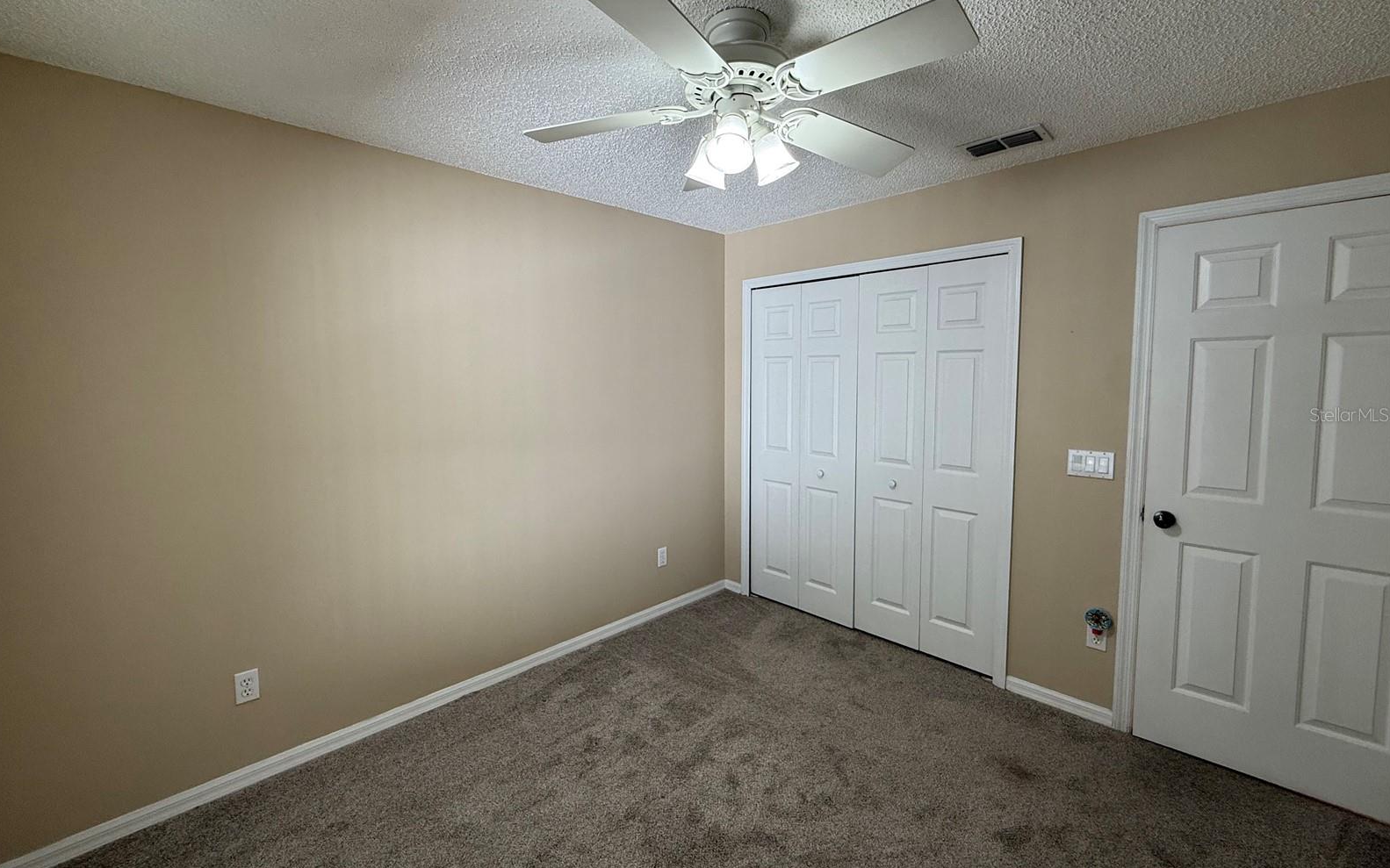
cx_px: 690
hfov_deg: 101.5
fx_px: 568
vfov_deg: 74.7
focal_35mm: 15
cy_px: 414
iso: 160
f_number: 2.2
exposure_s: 1/120
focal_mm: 2.22
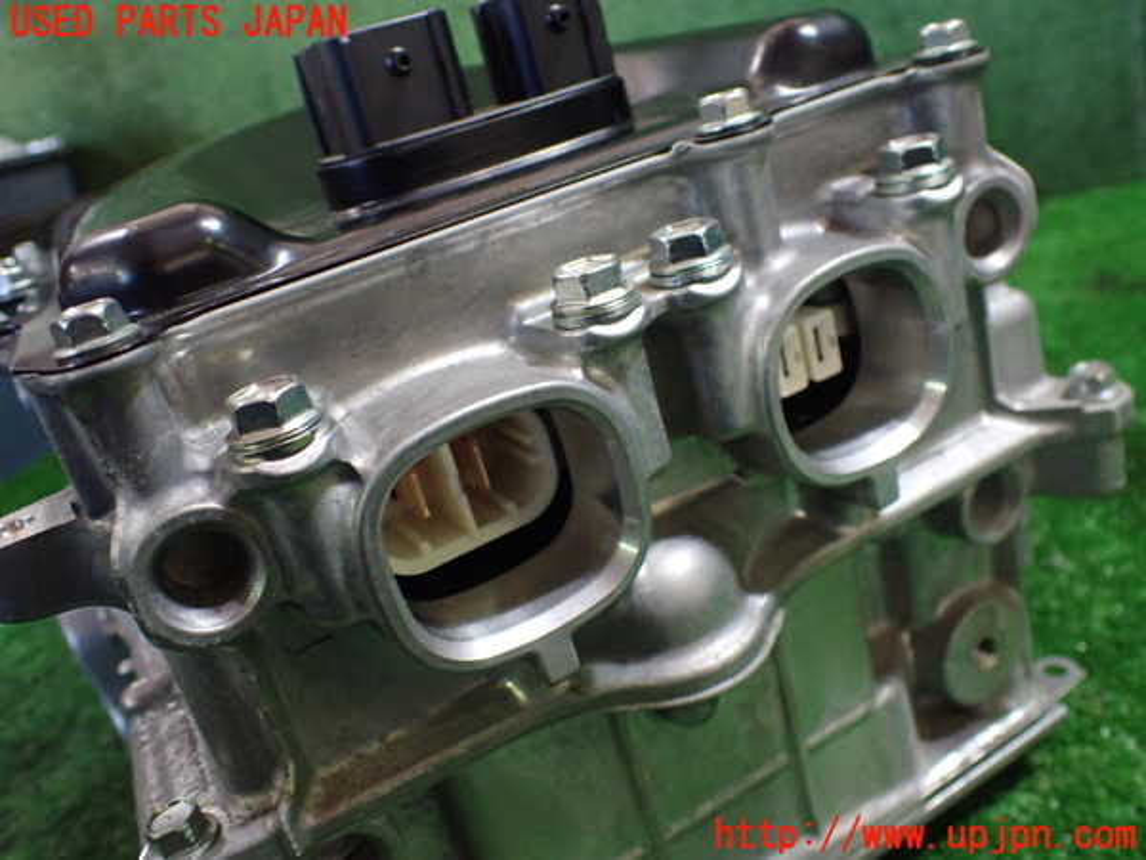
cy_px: 430
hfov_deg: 60.0
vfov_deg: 46.8
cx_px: 573
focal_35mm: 30
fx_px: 993
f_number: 2.3
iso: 800
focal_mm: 5.4
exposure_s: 1/125
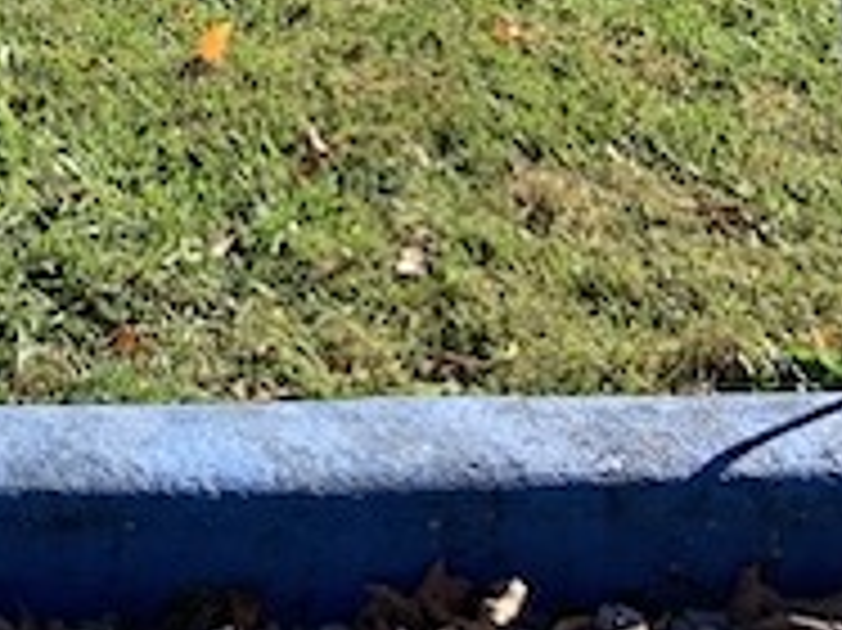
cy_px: -630
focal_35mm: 139
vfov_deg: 9.9
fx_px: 3379
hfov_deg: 12.1
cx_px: -1000
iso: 25
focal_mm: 4.25
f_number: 1.8
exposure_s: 1/1350
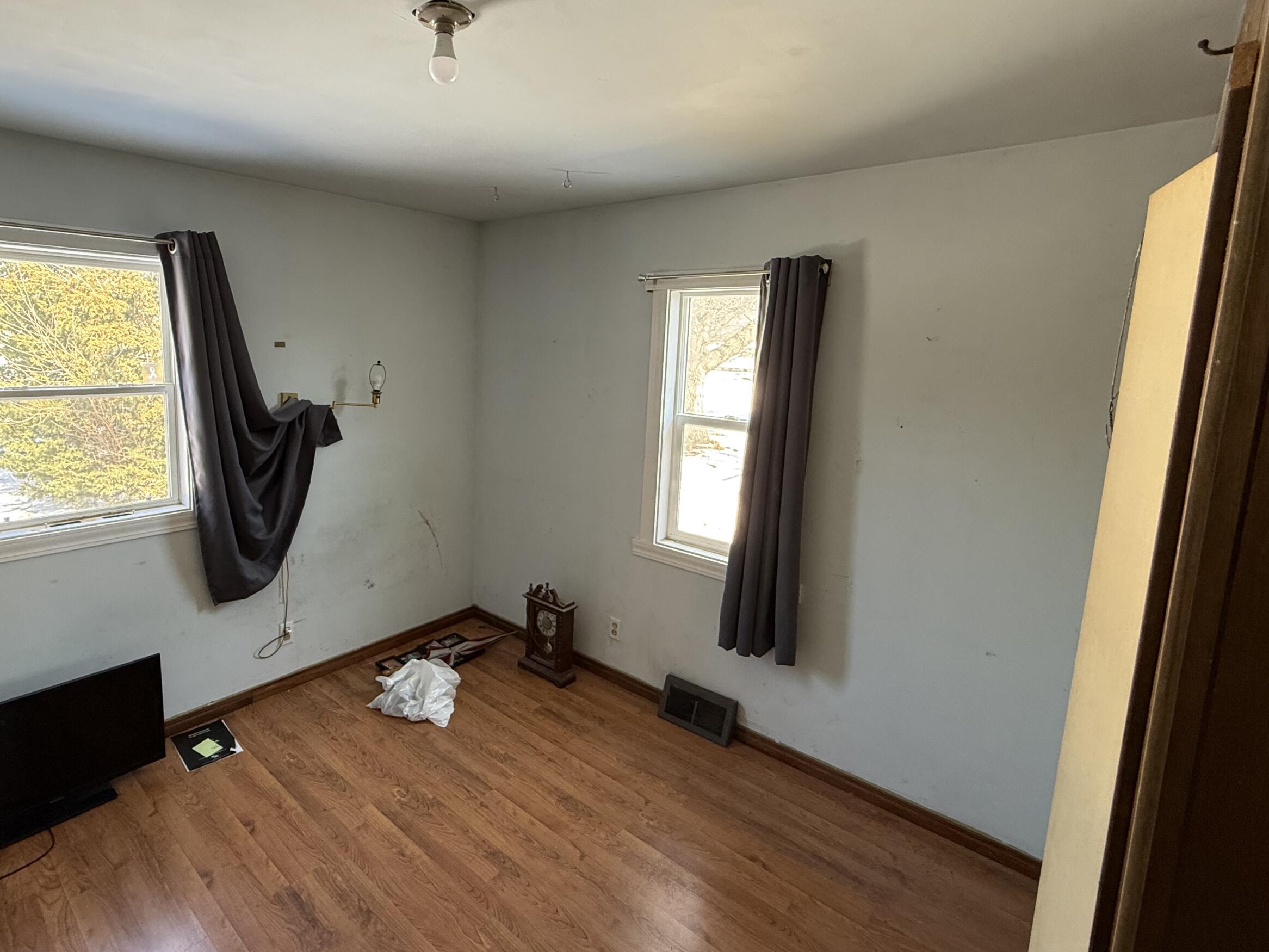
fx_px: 660
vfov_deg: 71.4
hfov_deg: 86.8
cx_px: 516
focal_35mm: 18
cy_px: 431
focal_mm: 2.22
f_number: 2.2
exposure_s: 1/99
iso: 250
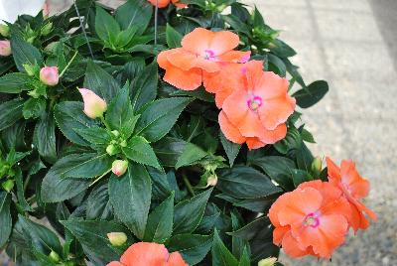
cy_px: 133
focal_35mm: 33
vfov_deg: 40.1
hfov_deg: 57.2
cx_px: 198
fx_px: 364
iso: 100
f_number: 4
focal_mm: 22
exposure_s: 1/125
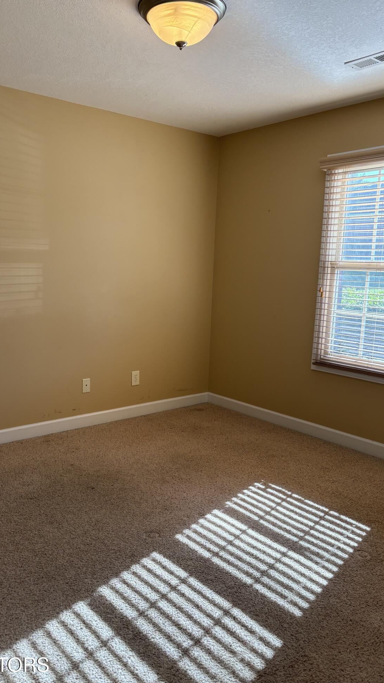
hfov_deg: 40.1
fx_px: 525
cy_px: 347
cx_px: 163
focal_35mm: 29
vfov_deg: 66.1
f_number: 1.6
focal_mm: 5.96
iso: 64
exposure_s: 1/157
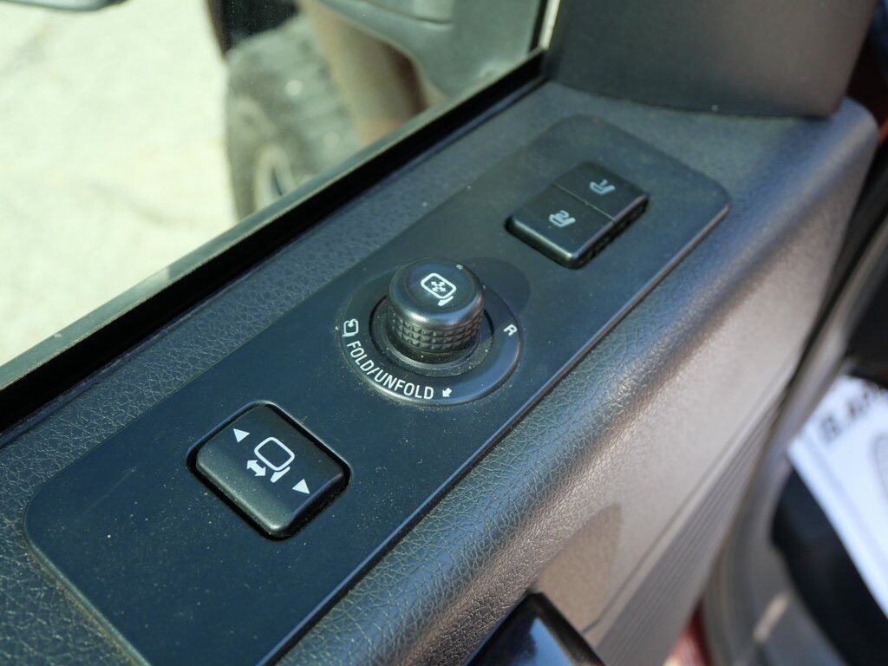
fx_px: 872
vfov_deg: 41.8
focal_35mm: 34
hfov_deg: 54.0
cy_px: 333
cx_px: 444
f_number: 4
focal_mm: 17
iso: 500
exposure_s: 1/125
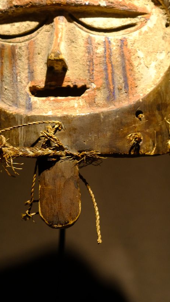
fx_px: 1194
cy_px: 65
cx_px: 80
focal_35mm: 149
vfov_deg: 14.4
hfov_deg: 8.1
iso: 800
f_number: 4
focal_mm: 60
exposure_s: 1/60
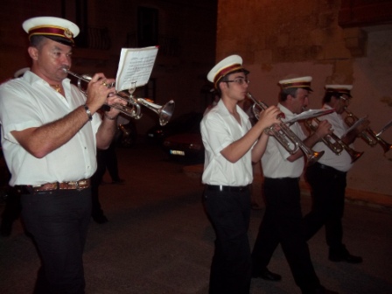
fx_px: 362
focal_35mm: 32
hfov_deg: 56.8
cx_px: 196
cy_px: 147
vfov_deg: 44.2
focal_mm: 5.7
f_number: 2.9
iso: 160
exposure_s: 1/30
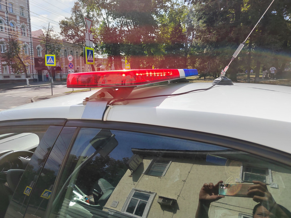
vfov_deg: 58.9
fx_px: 193
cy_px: 109
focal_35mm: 23
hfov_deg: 73.9
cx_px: 146
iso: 363
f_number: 1.9
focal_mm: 5.52
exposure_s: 1/2000
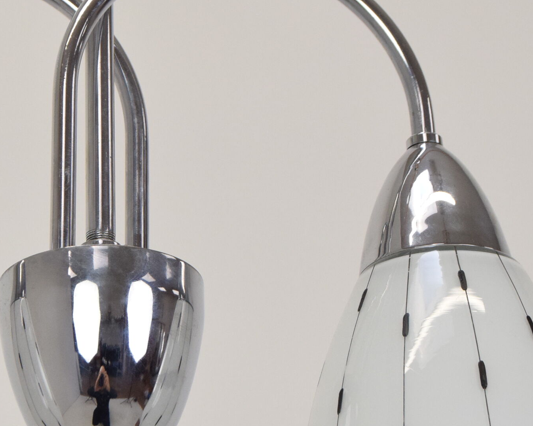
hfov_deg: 13.3
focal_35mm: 144
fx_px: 2271
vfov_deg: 10.7
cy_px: 307
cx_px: 107
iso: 1600
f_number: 9
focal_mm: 46
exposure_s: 1/320
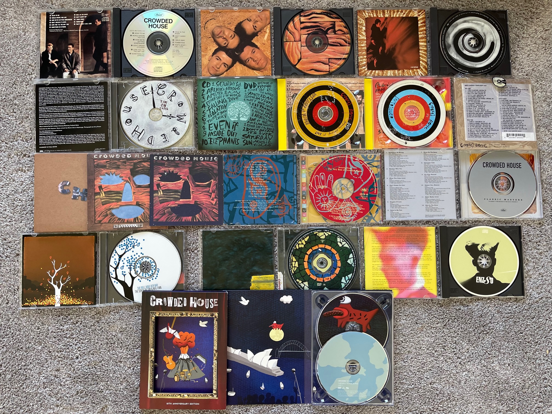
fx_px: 415
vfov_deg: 53.1
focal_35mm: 26
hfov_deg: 67.3
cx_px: 276
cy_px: 207
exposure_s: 1/121
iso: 125
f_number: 1.6
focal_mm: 5.1
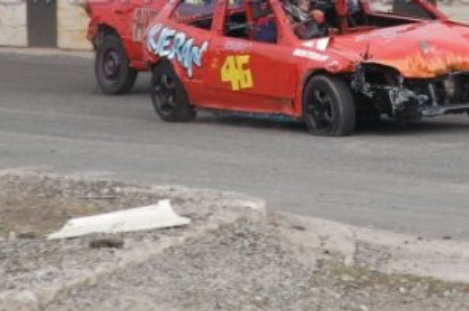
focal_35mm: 370
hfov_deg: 5.6
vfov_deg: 3.7
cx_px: 355
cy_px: -8
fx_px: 4815
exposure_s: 1/640
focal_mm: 116
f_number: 6
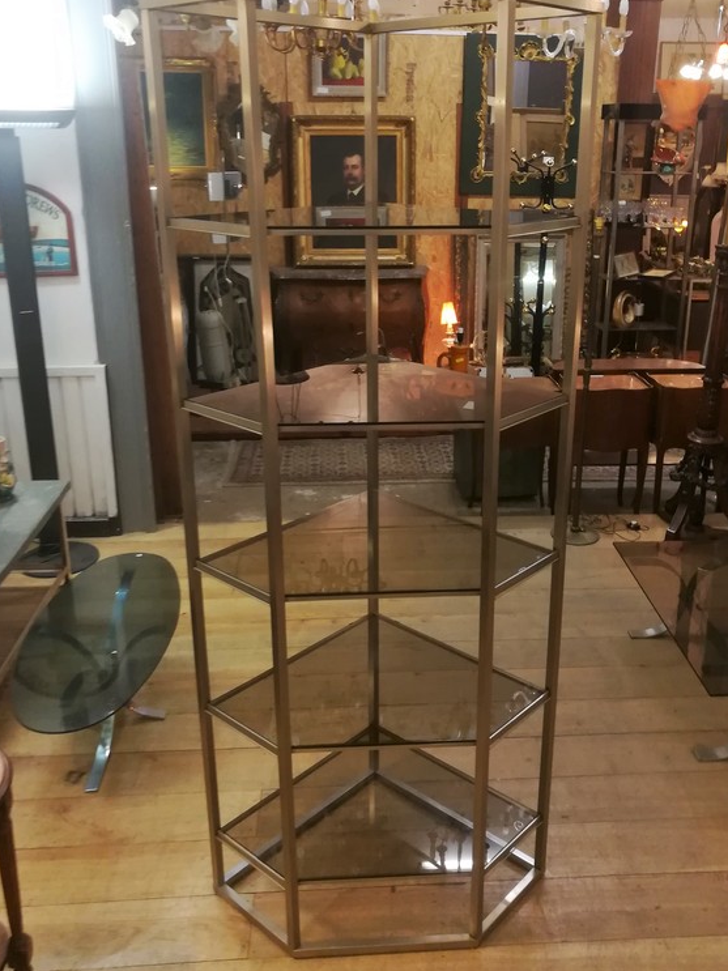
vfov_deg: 63.4
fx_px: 785
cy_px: 473
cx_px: 379
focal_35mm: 28
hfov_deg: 49.7
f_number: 2.2
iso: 250
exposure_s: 1/33.3
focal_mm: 3.83
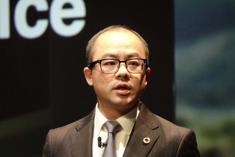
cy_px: 78
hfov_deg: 3.9
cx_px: 118
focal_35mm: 526
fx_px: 3433
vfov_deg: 2.6
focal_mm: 192.73
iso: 6400
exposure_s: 1/160
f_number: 4
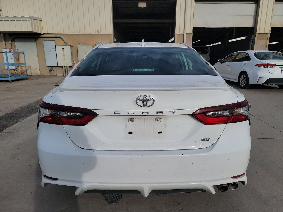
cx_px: 142
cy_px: 106
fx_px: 196
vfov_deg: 56.8
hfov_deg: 71.6
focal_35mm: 24
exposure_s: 1/1718
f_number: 1.8
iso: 50
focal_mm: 6.7
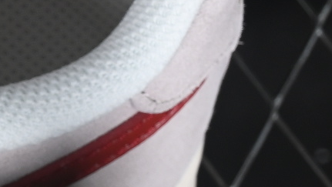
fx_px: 4466
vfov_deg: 2.4
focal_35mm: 507
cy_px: 346
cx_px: -450
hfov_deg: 4.2
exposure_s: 1/80
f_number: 7.1
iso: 160
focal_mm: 50
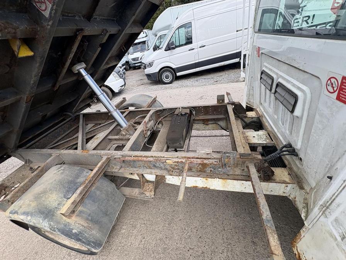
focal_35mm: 14
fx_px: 140
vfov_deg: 85.7
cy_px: 130
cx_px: 173
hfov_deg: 102.1
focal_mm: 2.22
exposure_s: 1/334
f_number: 2.2
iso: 40
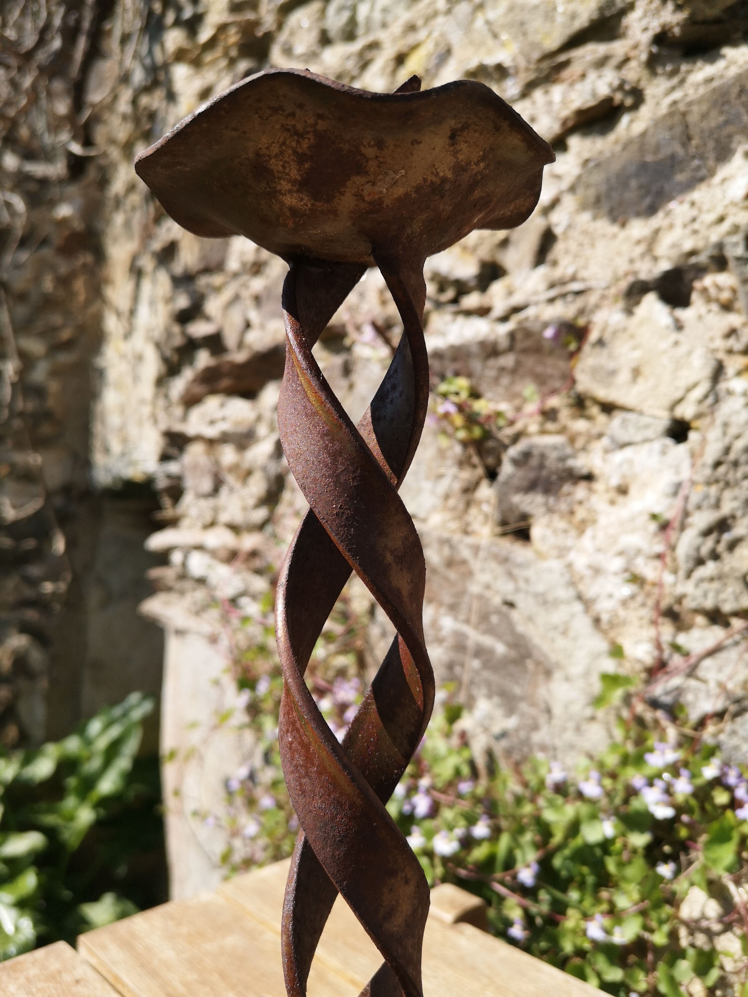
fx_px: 778
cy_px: 498
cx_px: 374
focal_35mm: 27
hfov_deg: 51.4
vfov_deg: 65.3
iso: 50
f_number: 1.8
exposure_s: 1/1608
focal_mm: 3.95
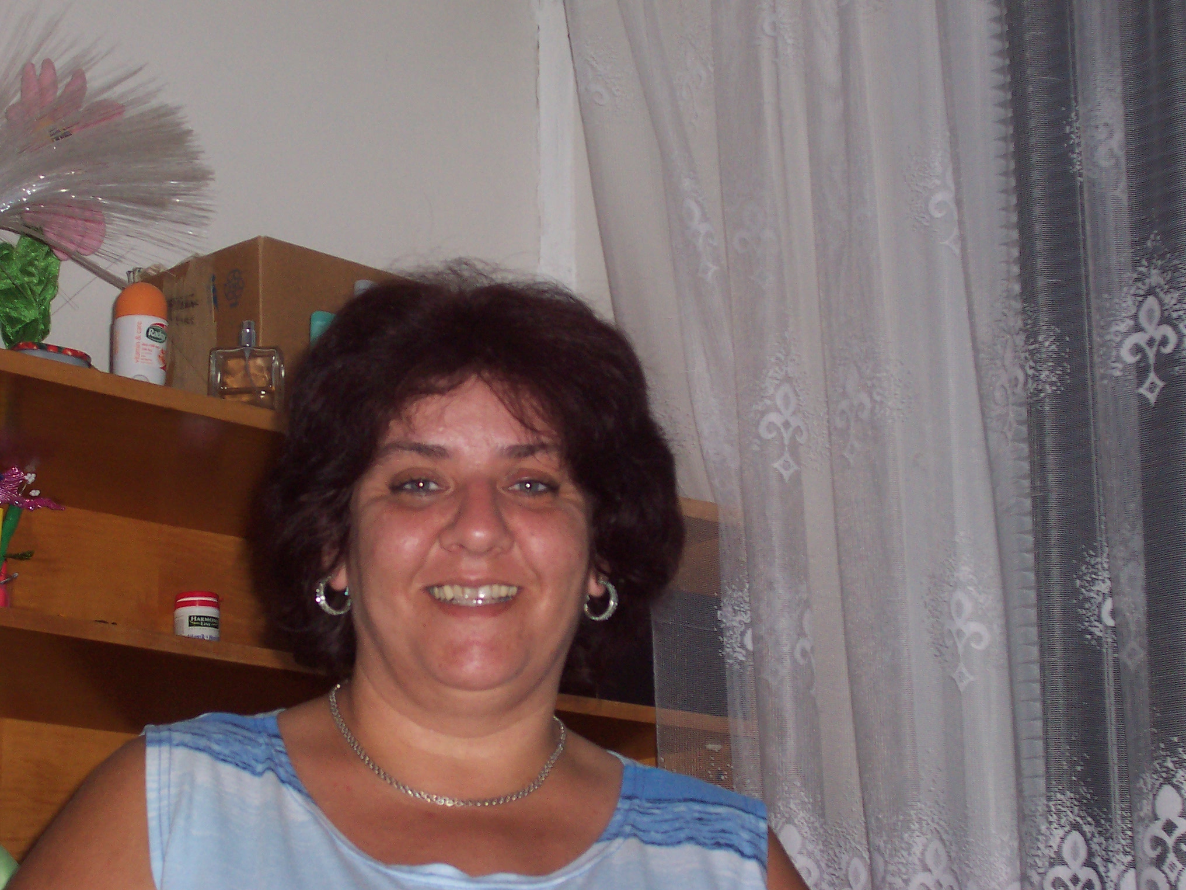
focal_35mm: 89
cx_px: 593
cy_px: 445
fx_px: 3049
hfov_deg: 22.0
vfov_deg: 16.6
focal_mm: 13.5
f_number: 4.1
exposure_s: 1/90
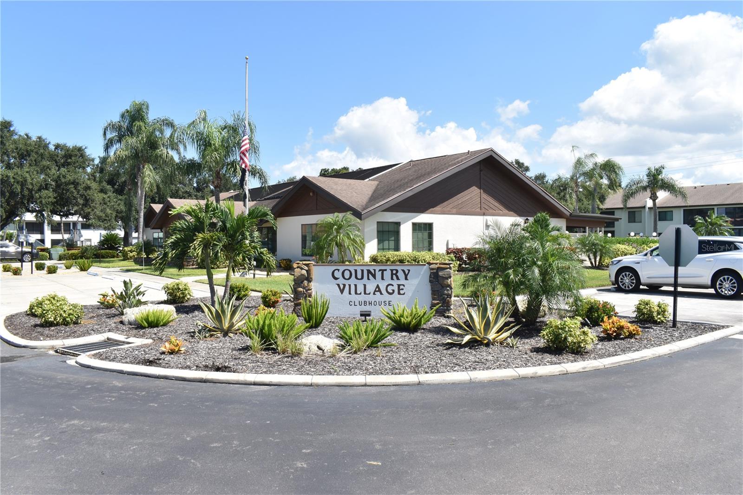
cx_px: 372
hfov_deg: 67.4
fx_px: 557
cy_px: 248
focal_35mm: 27
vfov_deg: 47.9
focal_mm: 18
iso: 100
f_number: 13
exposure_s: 1/80
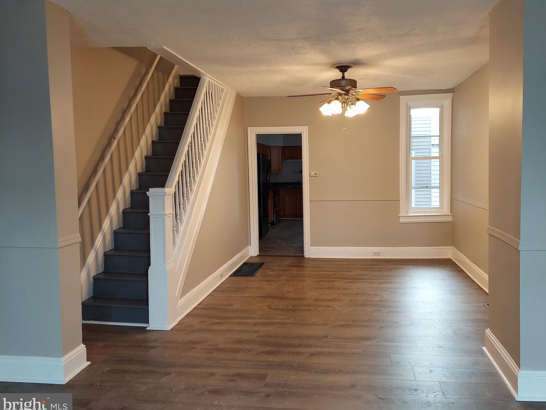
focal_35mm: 27
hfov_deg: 65.1
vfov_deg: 51.3
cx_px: 304
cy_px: 187
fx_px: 426
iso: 100
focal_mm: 5.23
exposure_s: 1/60
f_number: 1.8
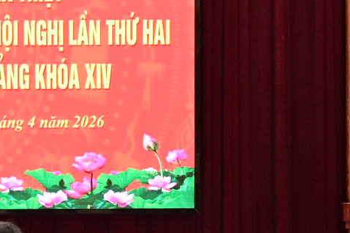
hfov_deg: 7.3
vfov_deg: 5.3
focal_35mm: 261
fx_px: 2538
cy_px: 189
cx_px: -567
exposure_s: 1/160
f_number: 4
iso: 2000
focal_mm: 41
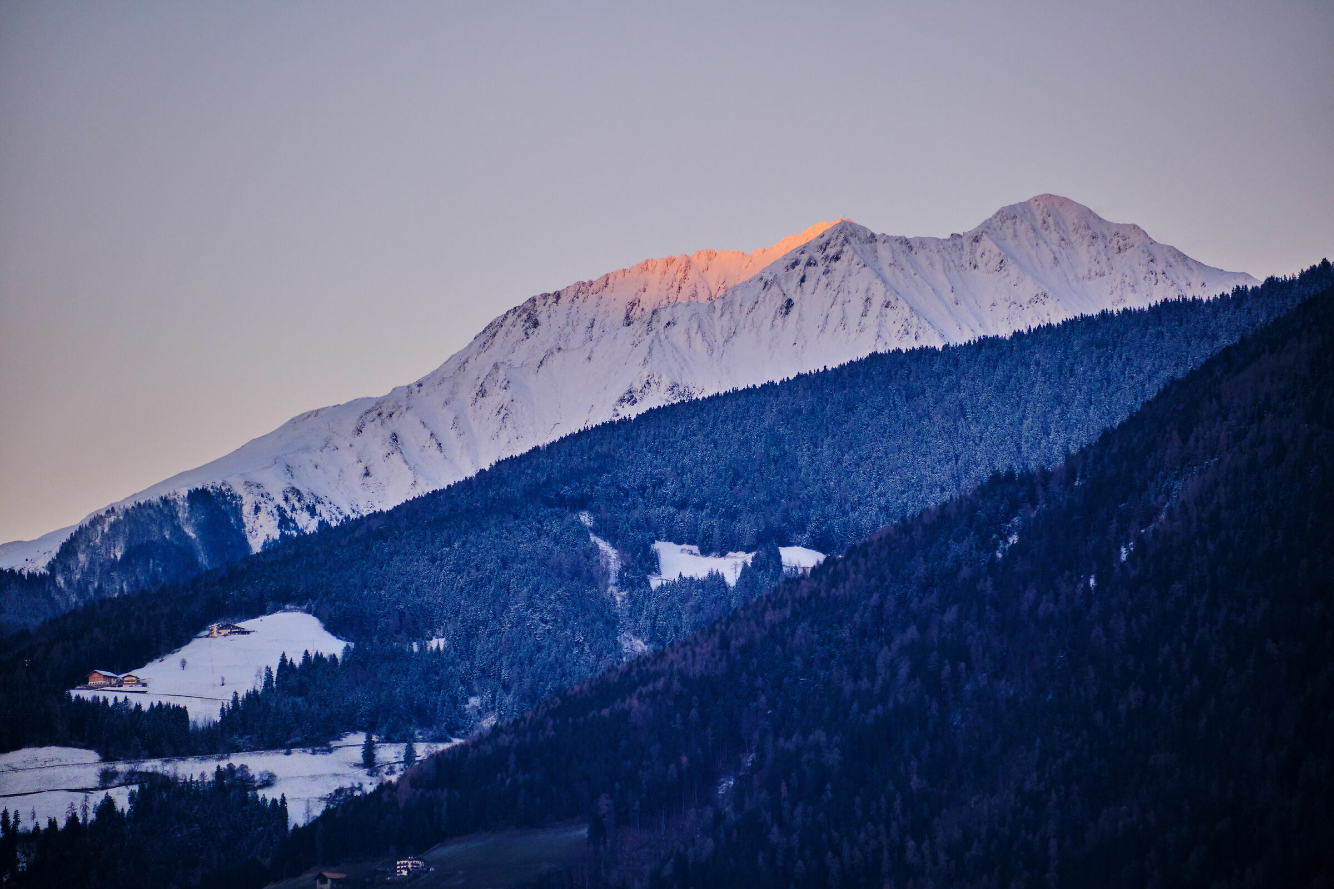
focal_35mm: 300
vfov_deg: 4.6
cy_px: 444
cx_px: 667
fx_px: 11116
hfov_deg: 6.9
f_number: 4.8
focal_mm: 200
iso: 400
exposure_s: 1/480
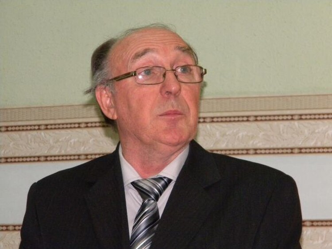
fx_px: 1756
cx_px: 166
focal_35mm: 183
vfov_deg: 8.1
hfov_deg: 10.8
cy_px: 124
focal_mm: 33.1
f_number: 5.2
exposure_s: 1/30
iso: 639
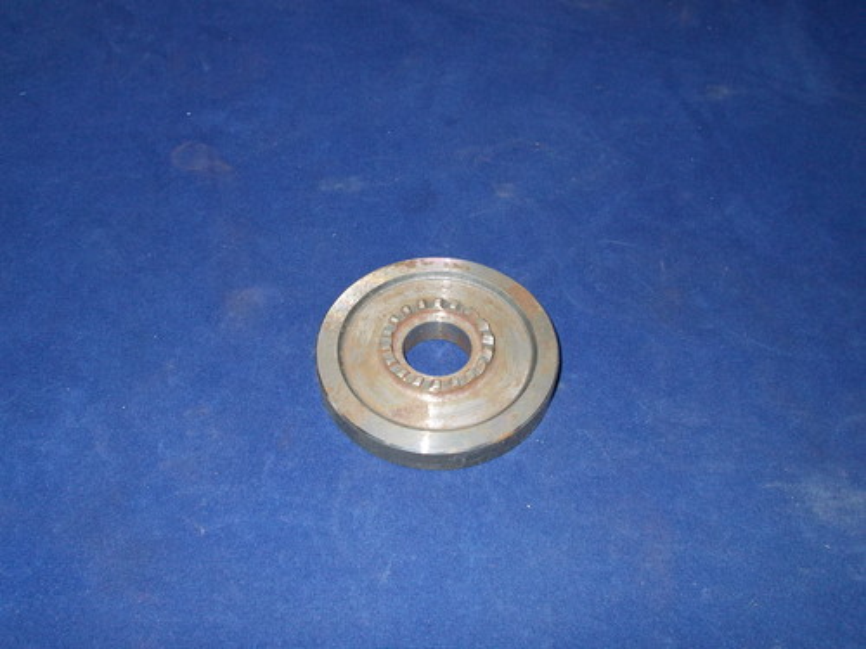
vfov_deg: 41.8
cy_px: 324
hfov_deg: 54.0
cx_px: 433
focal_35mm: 34
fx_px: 851
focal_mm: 6
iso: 200
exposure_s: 1/25
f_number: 3.6
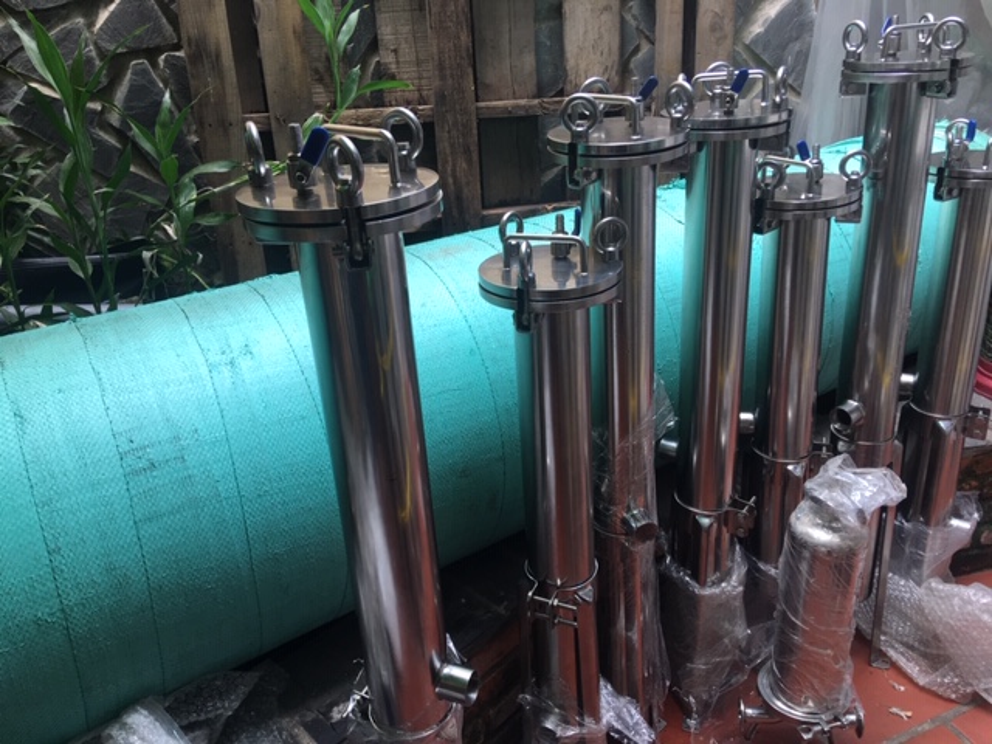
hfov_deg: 61.7
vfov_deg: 48.2
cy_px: 372
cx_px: 496
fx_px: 831
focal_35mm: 29
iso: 40
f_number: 2.2
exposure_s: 1/100
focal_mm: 4.15
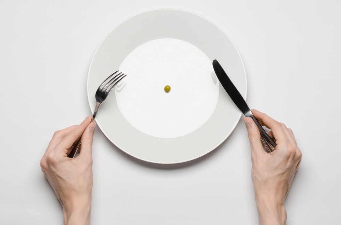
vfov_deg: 10.7
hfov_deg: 16.1
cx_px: 170
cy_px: 112
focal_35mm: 128
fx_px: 1205
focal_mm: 85
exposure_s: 1/160
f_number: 10
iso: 100
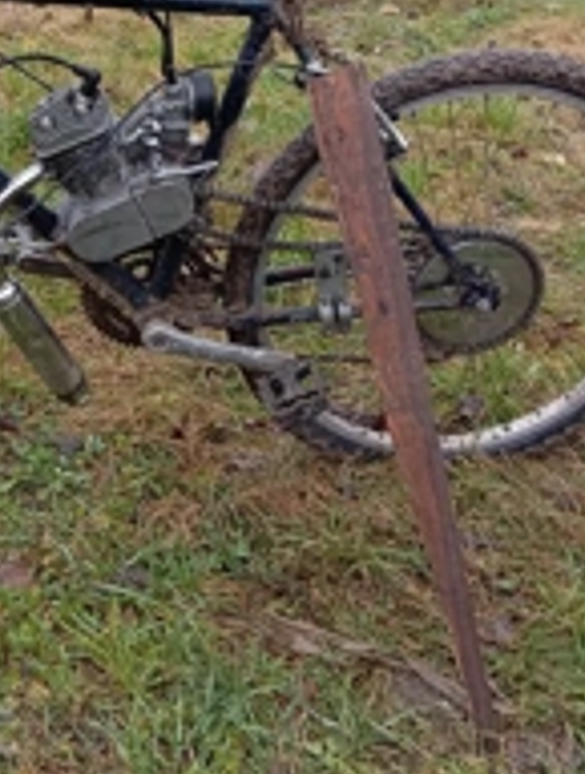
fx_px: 1301
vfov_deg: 32.4
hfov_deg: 24.7
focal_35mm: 58
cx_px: 69
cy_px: 173
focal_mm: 4.22
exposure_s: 1/50
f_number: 1.8
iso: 175
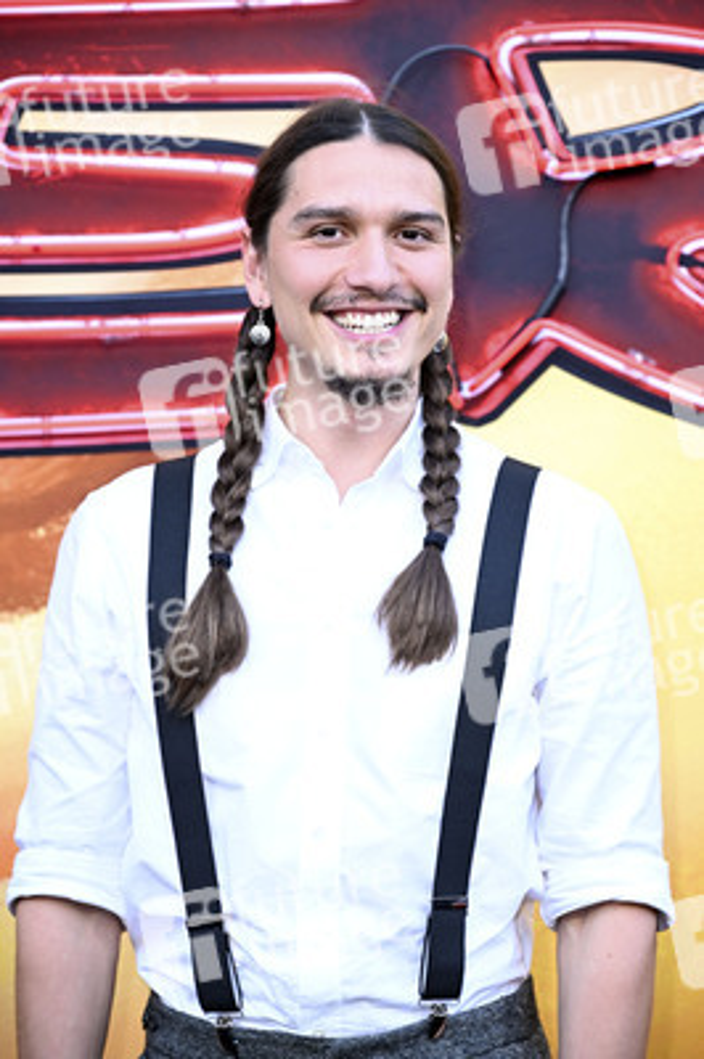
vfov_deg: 17.1
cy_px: 530
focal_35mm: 120
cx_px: 352
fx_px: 3526
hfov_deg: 11.4
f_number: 5.6
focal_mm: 120
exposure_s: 1/200
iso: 1250
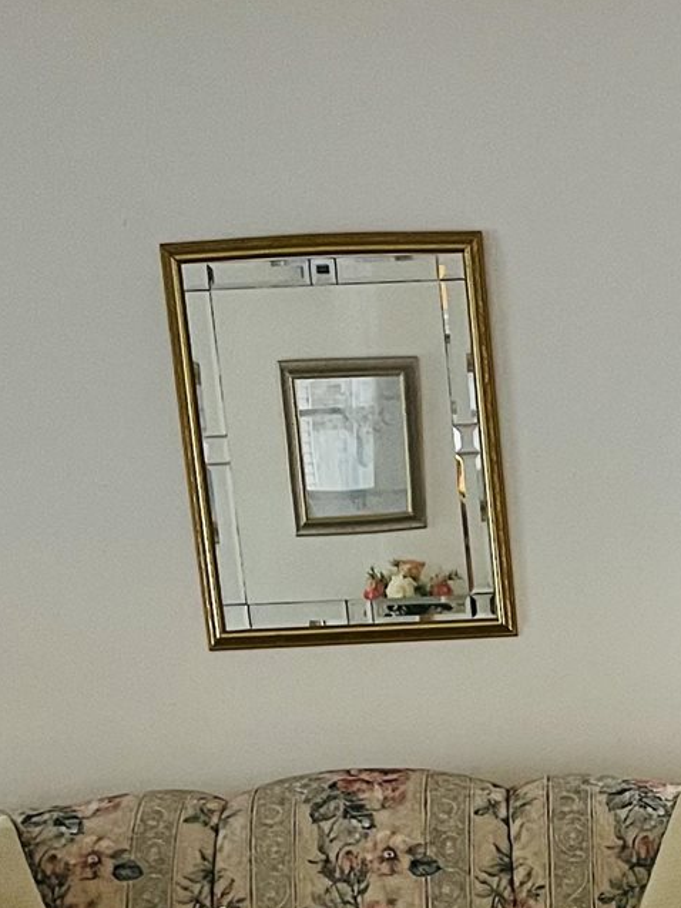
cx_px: 862
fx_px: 2465
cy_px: 1109
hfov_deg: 15.1
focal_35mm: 94
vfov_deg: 19.6
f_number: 1.6
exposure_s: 1/40
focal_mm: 5.1
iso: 400
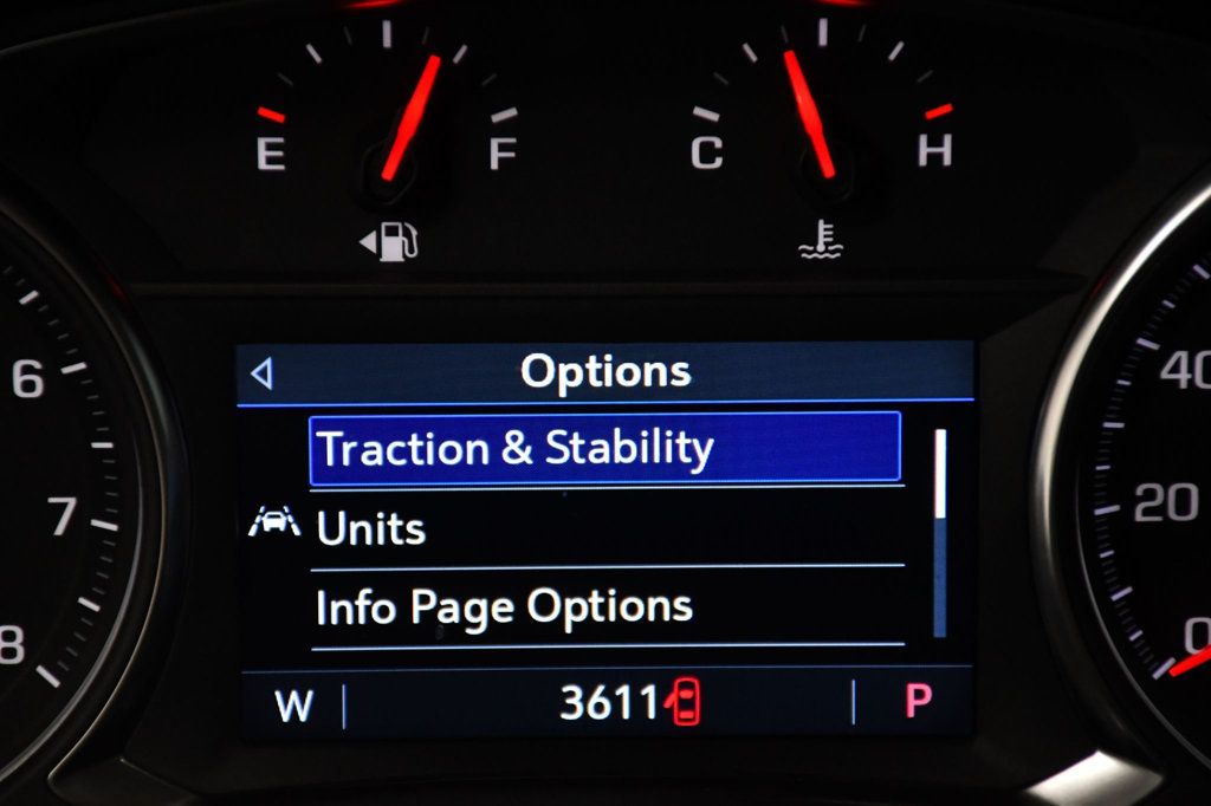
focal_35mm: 210
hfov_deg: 9.8
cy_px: 403
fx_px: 7061
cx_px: 606
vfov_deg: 6.5
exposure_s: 1/250
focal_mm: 140
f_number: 5.6
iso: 2500
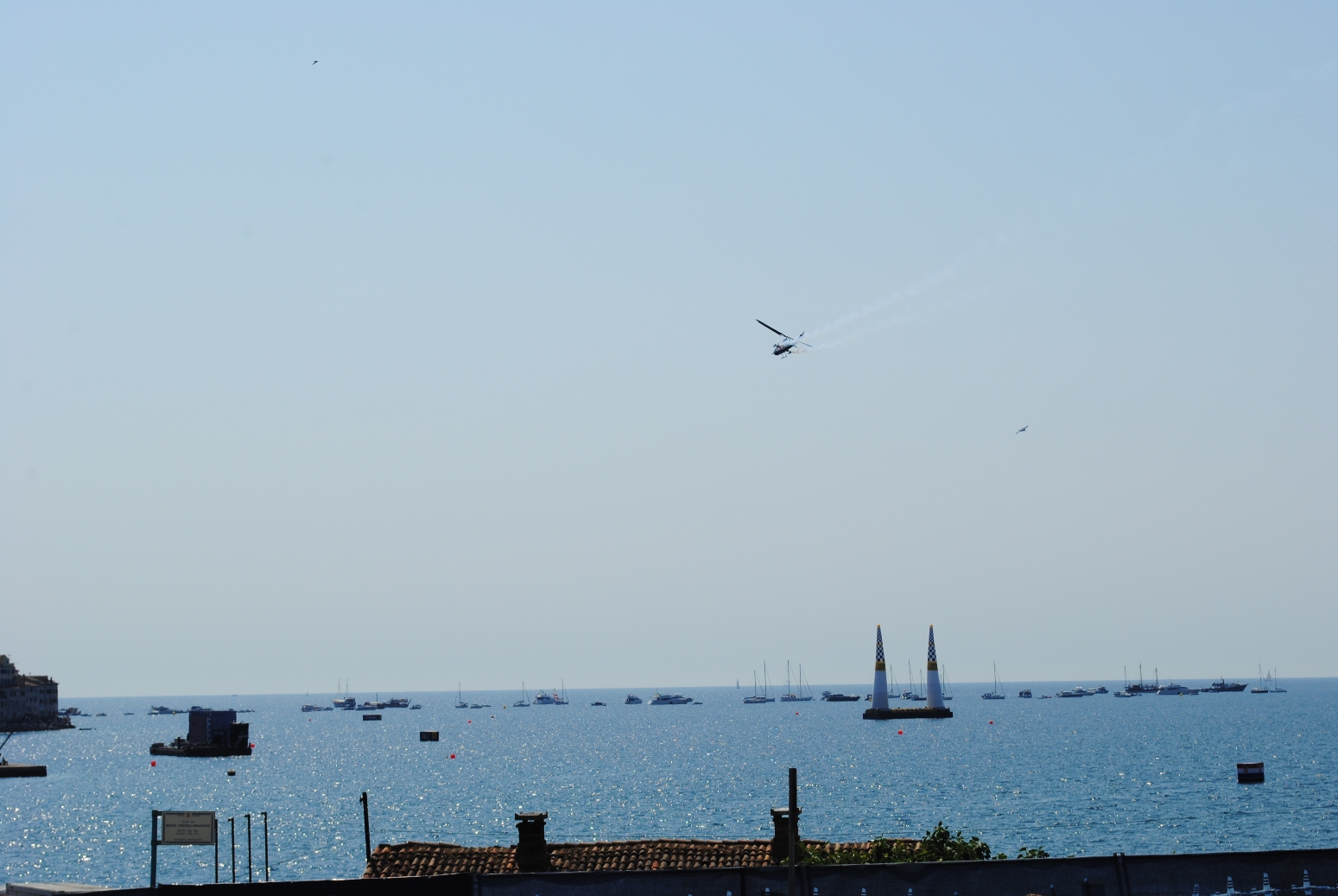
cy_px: 448
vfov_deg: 16.6
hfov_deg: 24.6
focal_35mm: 82
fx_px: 3070
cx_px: 669
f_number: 11
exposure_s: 1/500
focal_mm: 55
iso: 100
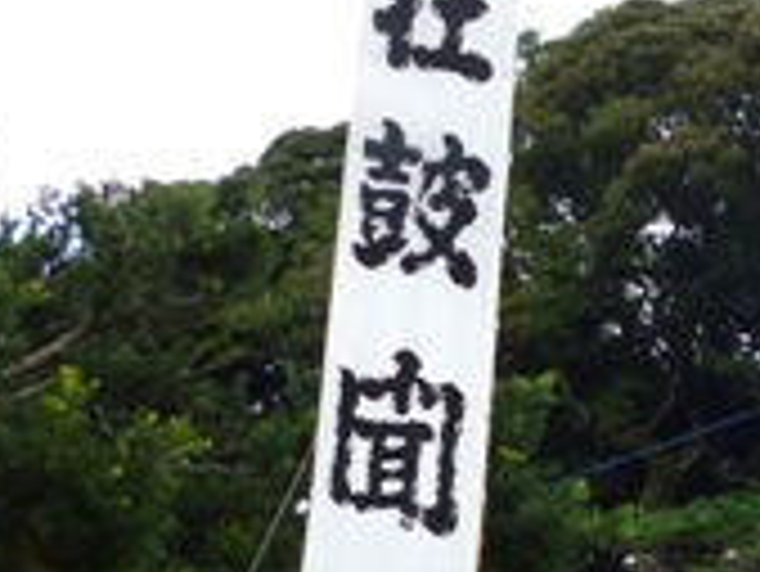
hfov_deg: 20.7
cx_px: 998
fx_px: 1889
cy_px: 414
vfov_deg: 17.1
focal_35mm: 86
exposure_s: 1/60
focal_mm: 5
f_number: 3.1
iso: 320
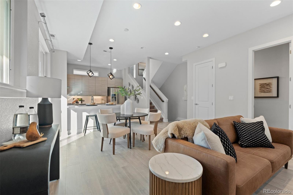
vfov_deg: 73.7
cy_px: 98
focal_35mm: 16
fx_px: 130
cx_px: 146
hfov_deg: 96.7
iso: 640
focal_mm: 16
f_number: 9
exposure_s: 1/20
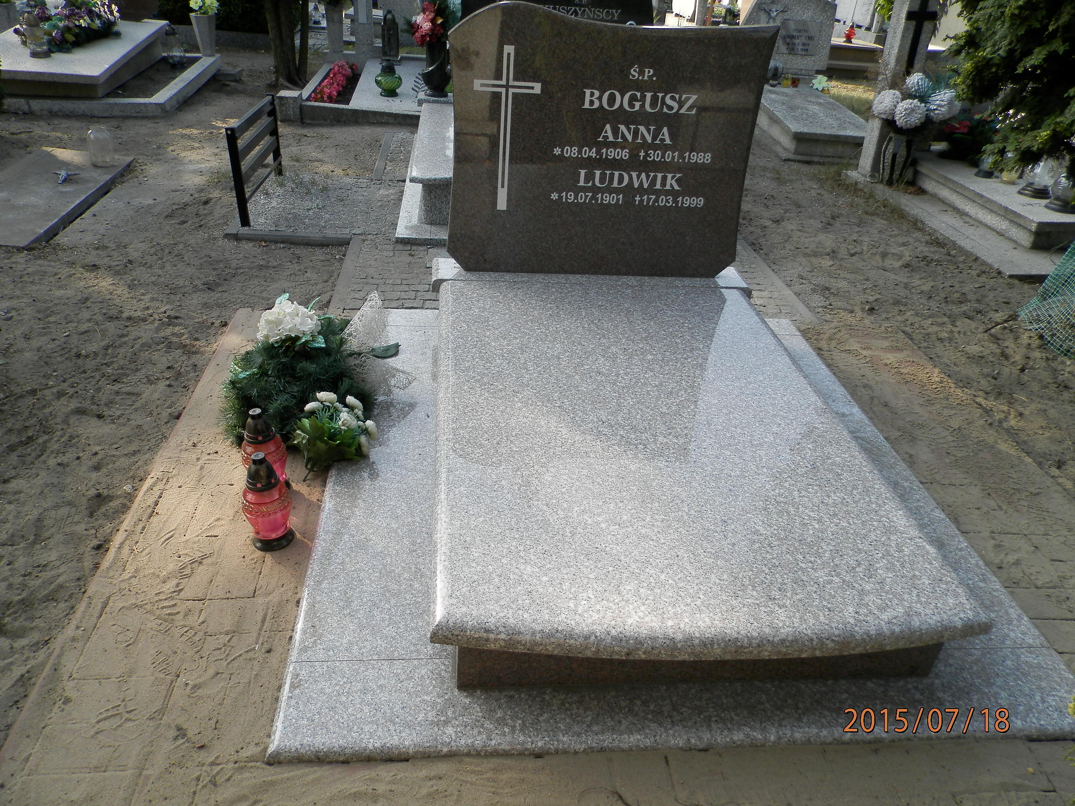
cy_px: 403
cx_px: 538
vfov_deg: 54.9
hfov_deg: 69.4
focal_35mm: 25
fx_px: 776
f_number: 3.1
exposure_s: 1/250
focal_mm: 4.5
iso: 80
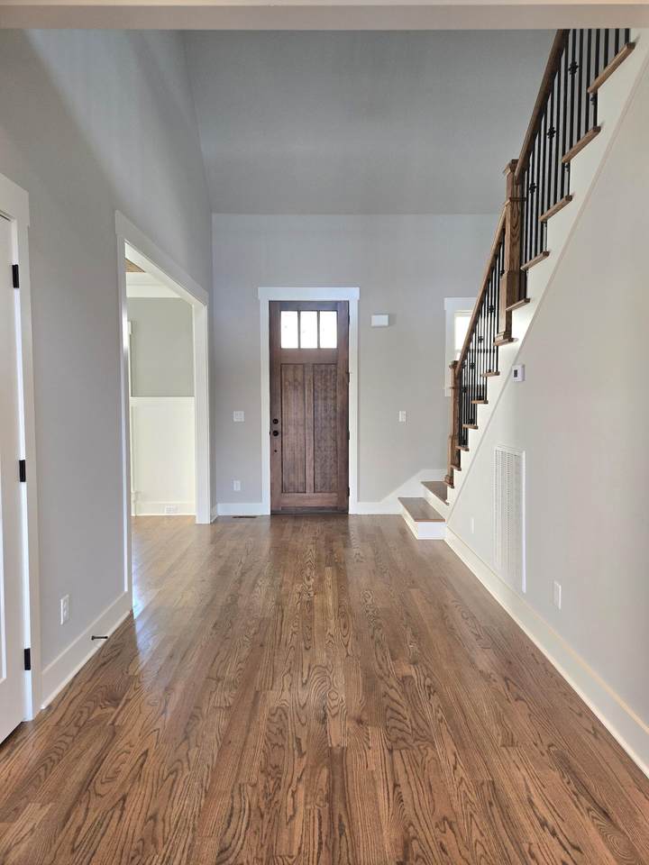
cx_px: 324
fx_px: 575
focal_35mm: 23
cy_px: 432
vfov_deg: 73.9
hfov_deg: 58.9
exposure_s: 1/60.2
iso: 80
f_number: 1.8
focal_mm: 5.4
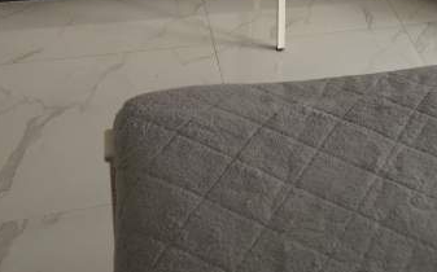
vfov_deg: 18.2
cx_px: 469
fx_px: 809
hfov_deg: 27.8
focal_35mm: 68
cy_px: -45
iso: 125
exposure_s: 1/100
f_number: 1.95
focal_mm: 5.52
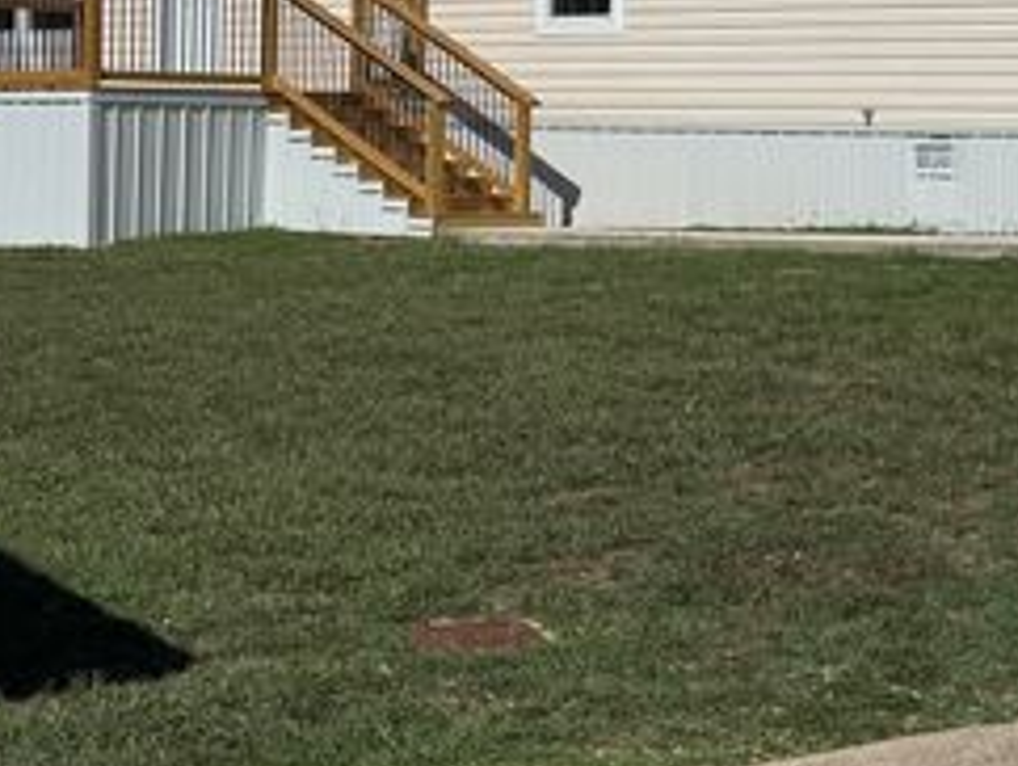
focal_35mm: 99
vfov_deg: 14.8
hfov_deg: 19.8
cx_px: 589
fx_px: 2914
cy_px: 44
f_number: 1.78
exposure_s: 1/15385
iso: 64
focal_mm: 6.76
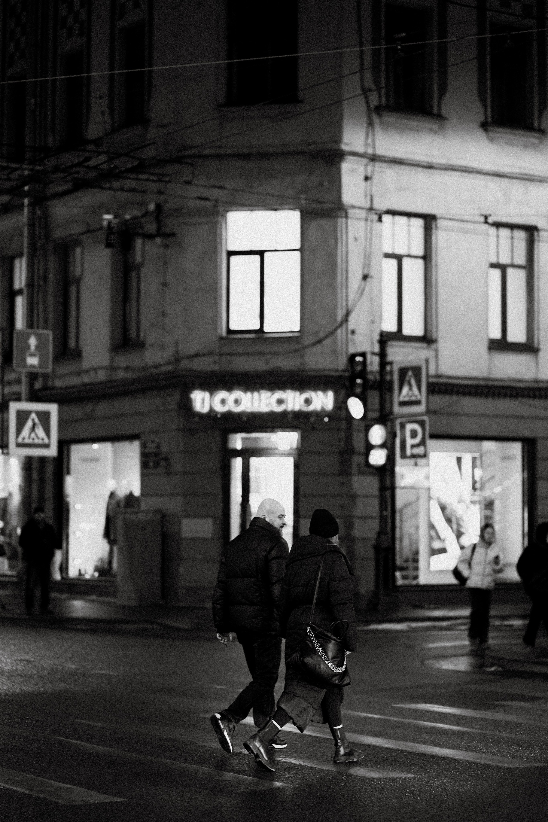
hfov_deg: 16.1
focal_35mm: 85
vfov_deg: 23.9
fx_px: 1941
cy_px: 411
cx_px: 274
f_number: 2.2
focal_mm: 85
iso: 2000
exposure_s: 1/250
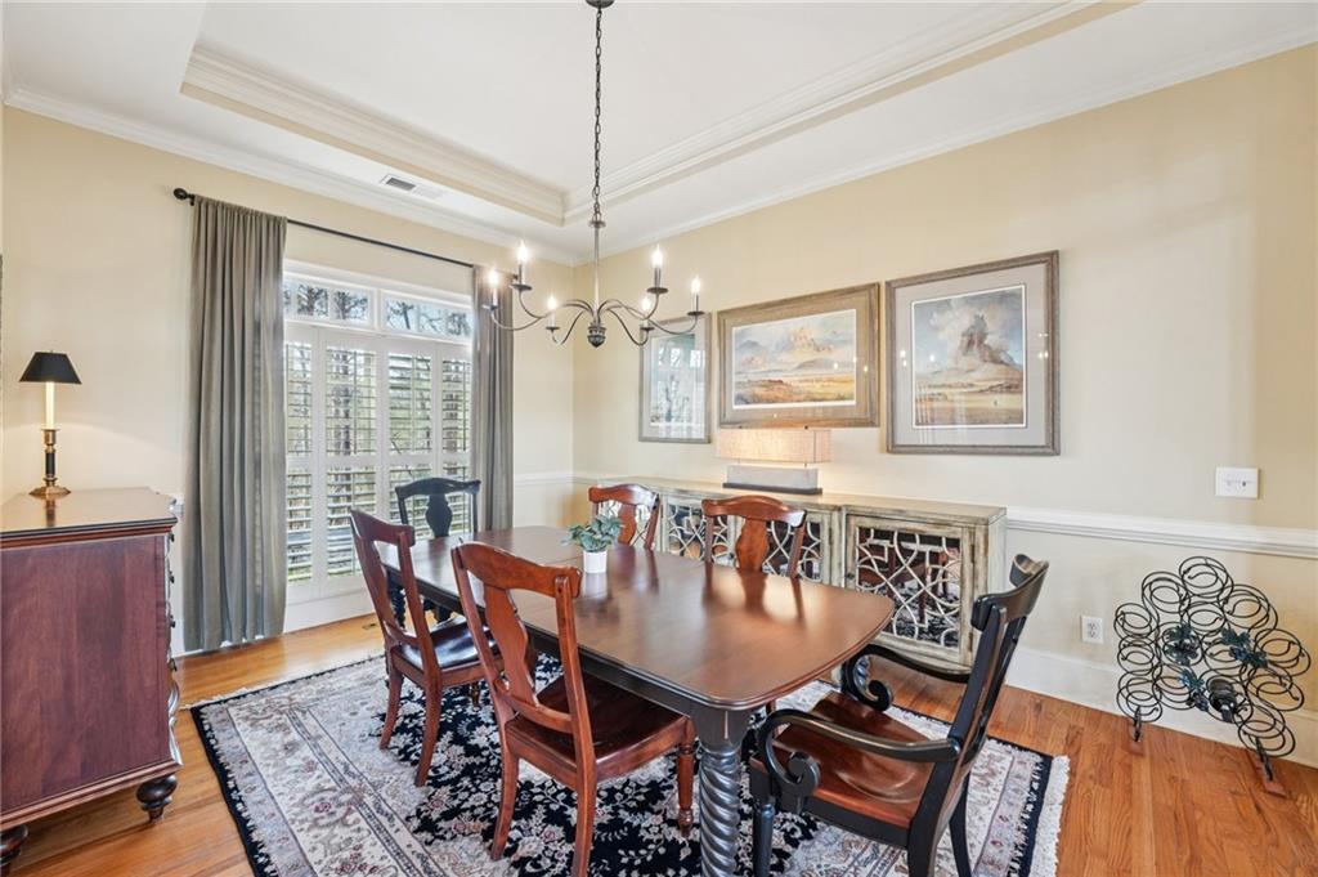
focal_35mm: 14
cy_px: 438
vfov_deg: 81.1
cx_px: 659
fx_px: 512
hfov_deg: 104.3
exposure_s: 1/15
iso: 320
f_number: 8
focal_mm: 14
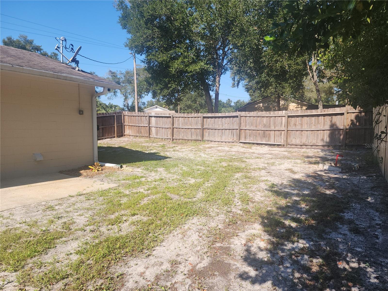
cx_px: 194
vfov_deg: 58.9
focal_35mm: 23
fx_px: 258
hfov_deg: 73.9
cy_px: 146
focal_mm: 6.4
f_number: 1.8
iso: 12
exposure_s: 1/717
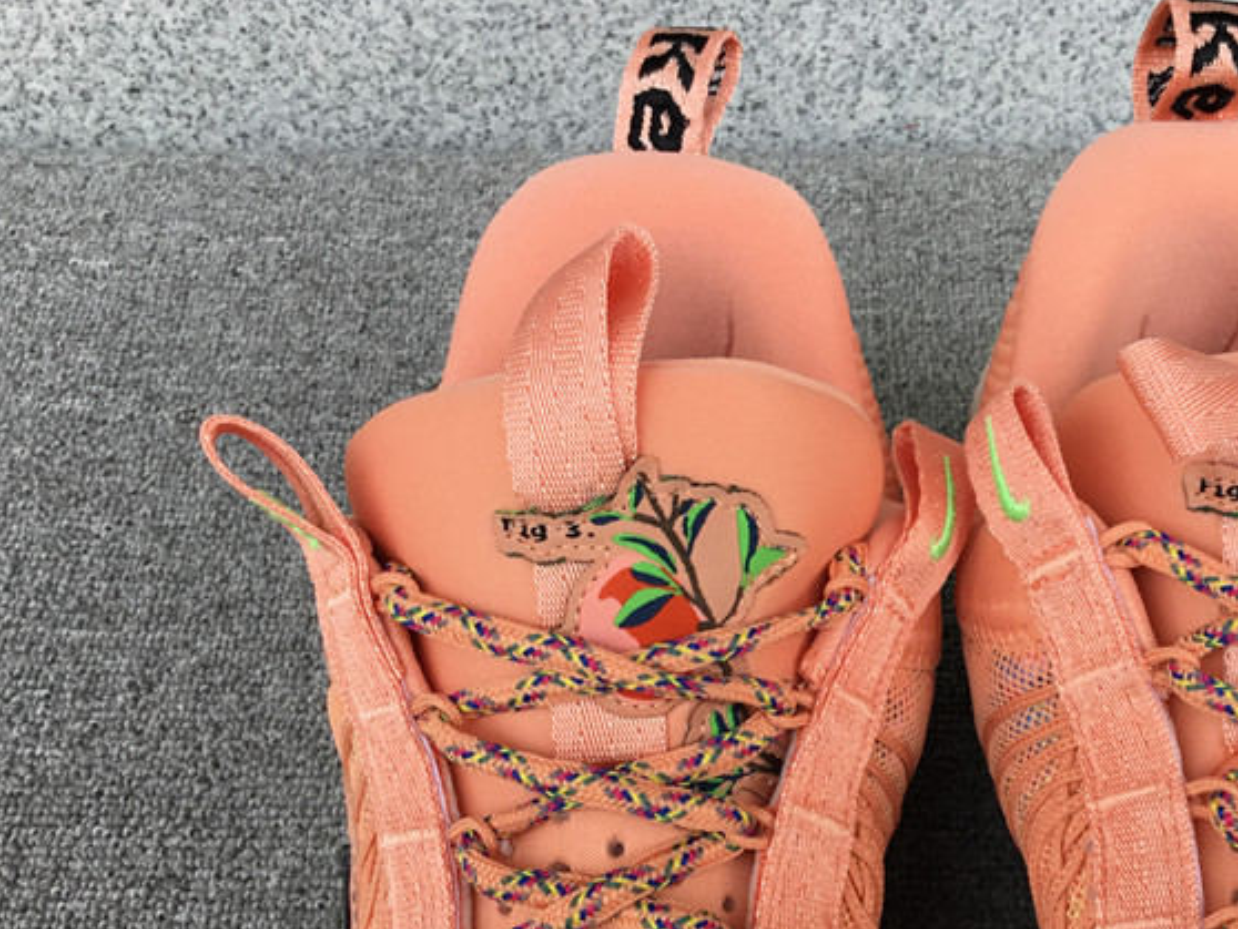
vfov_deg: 28.8
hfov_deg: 37.4
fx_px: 1789
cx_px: 907
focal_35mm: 50
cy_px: 655
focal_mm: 3.3
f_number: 2.4
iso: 25
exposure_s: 1/205
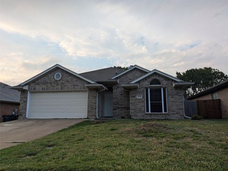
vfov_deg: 54.9
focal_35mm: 25
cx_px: 114
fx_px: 165
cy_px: 86
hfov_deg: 69.4
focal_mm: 5.43
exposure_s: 1/421
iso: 42
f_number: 1.89
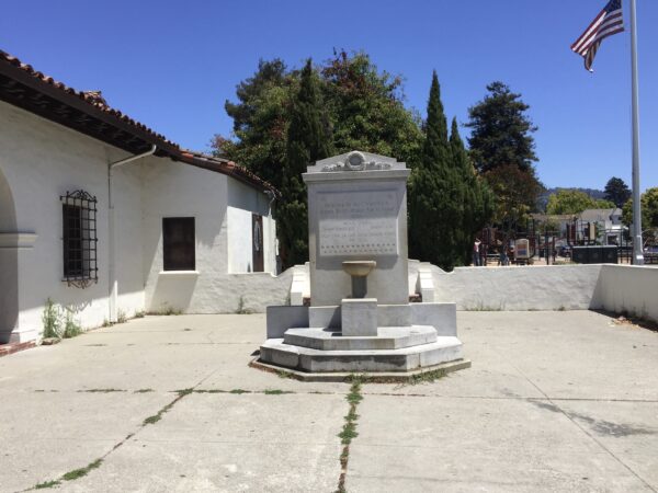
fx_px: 551
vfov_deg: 48.2
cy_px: 246
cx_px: 329
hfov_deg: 61.7
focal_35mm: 29
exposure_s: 1/1980
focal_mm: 4.15
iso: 32
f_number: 2.2
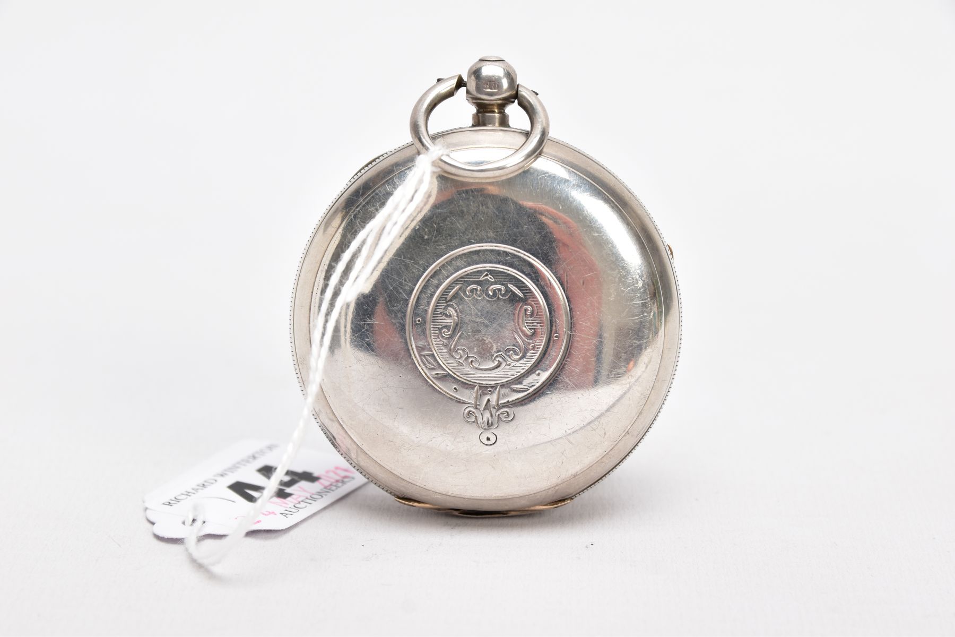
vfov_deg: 13.0
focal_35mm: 105
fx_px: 2785
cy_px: 318
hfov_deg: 19.5
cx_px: 478
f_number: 9
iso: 100
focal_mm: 70
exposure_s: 1/100
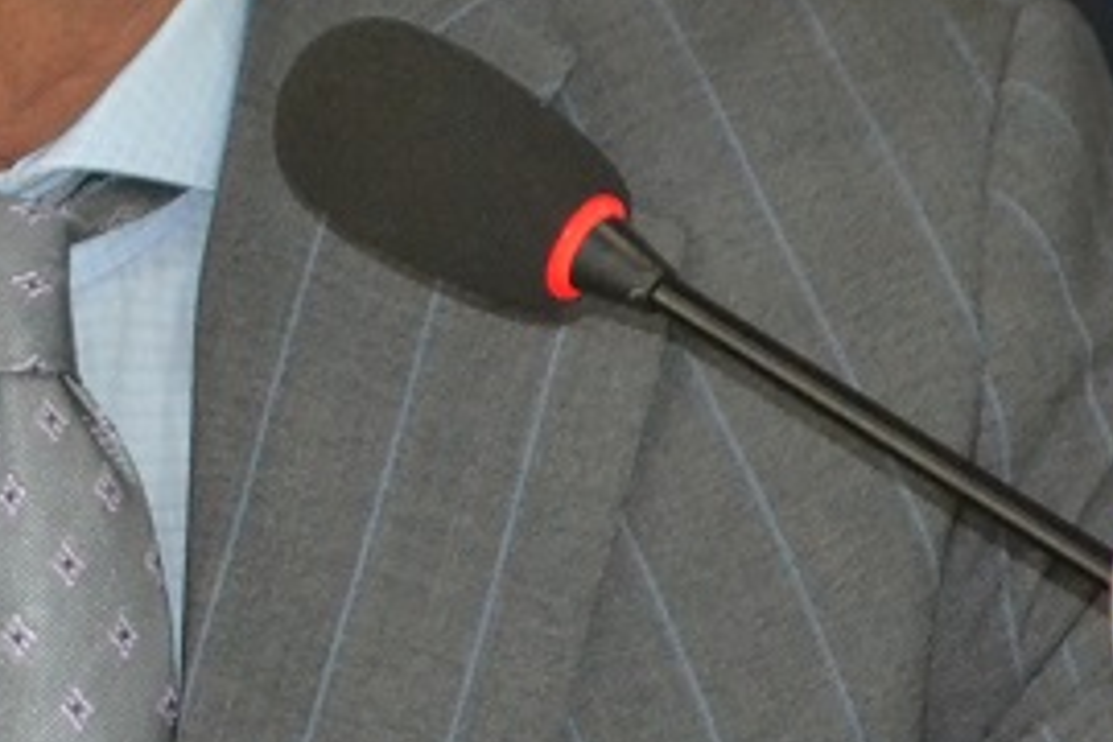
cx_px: -363
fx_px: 22034
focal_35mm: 713
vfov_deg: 1.9
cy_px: -270
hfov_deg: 2.9
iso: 3200
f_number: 5.6
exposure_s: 1/60
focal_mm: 135
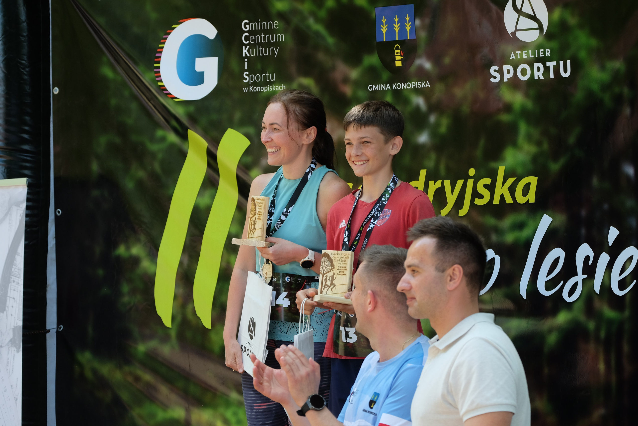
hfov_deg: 13.7
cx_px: 319
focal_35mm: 150
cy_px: 213
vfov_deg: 9.1
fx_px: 2658
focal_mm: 100
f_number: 5
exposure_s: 1/125
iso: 400
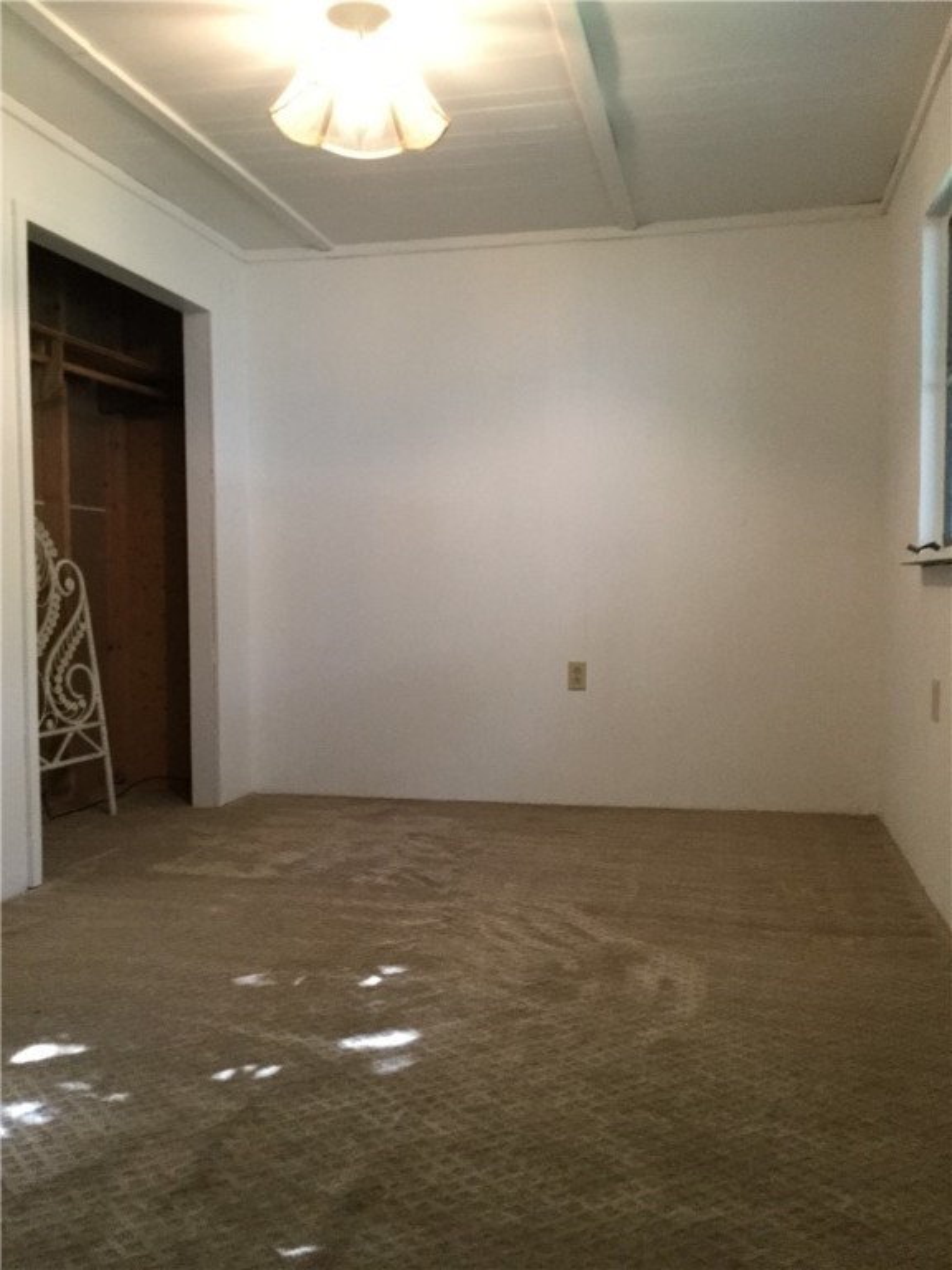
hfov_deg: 45.4
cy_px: 635
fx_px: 1137
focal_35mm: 31
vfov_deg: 58.4
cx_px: 476
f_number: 2.4
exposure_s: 1/24
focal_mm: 3.3
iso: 200
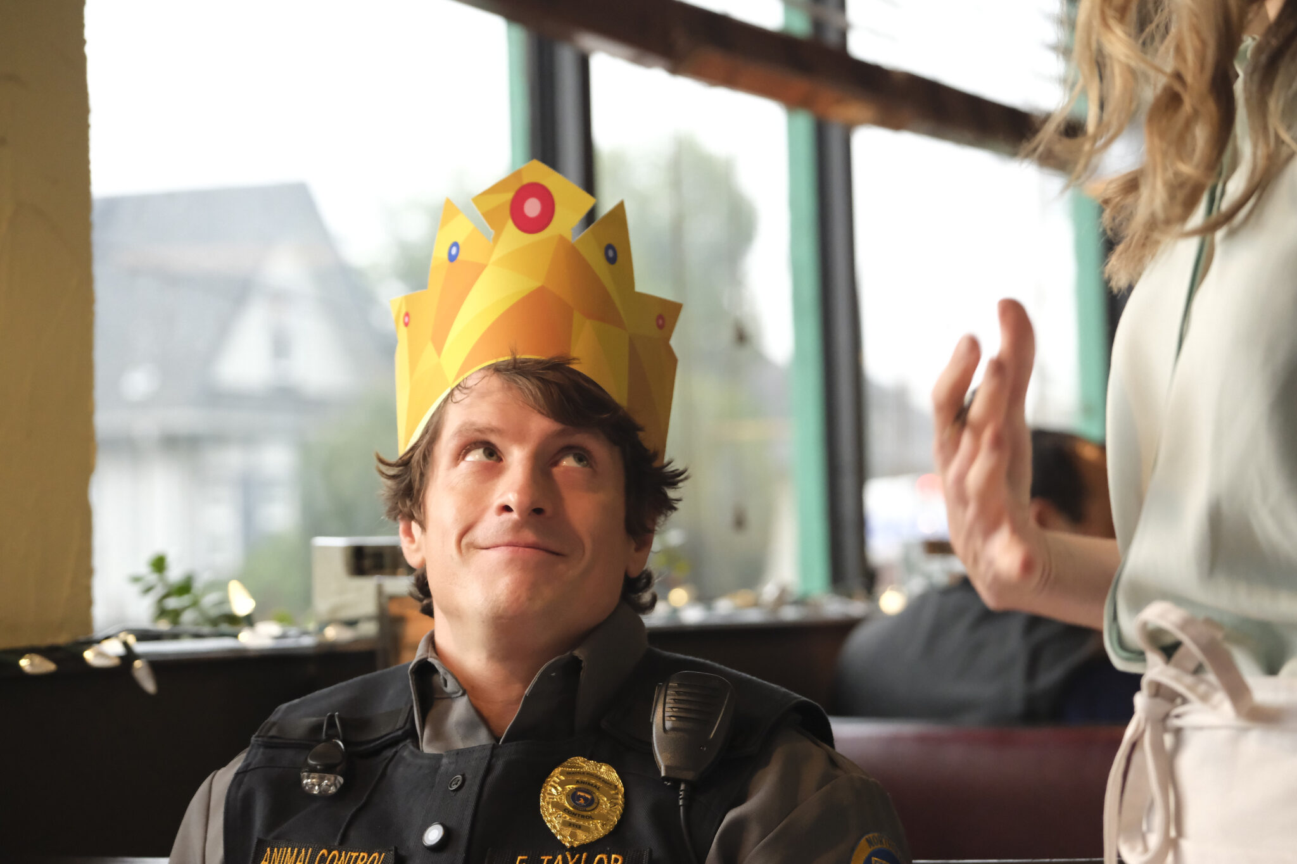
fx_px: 3422
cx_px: 648
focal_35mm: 95
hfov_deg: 21.5
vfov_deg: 14.4
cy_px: 432
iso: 5000
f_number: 3.2
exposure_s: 1/320
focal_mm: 63.4
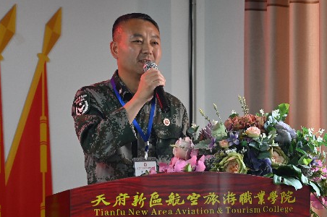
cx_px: 177
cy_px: 119
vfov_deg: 11.0
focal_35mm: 124
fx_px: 1125
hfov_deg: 16.5
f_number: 4
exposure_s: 1/60
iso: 2000
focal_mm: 70
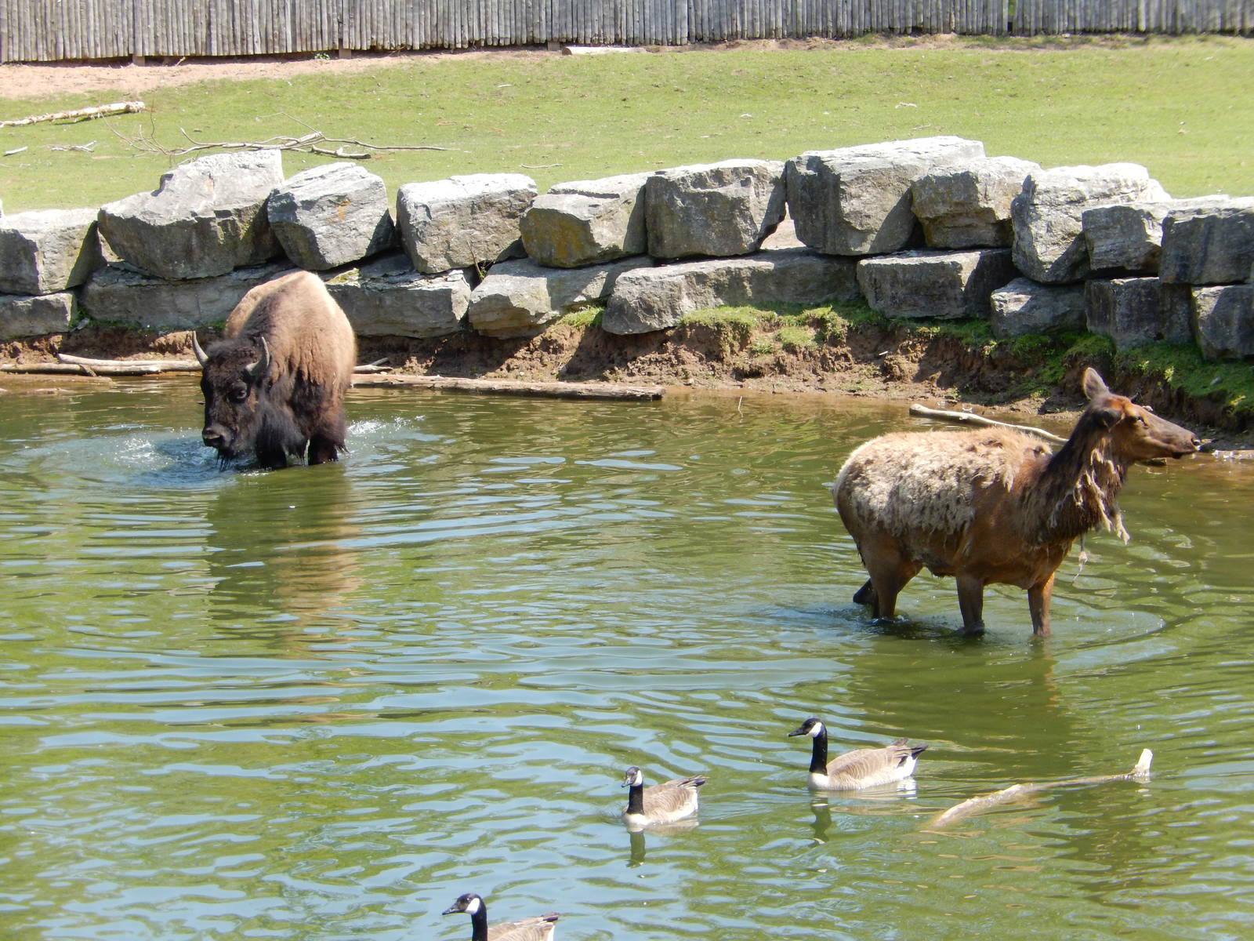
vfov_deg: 10.1
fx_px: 5325
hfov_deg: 13.4
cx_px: 627
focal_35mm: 147
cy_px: 470
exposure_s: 1/250
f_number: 5.6
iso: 180
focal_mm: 26.4
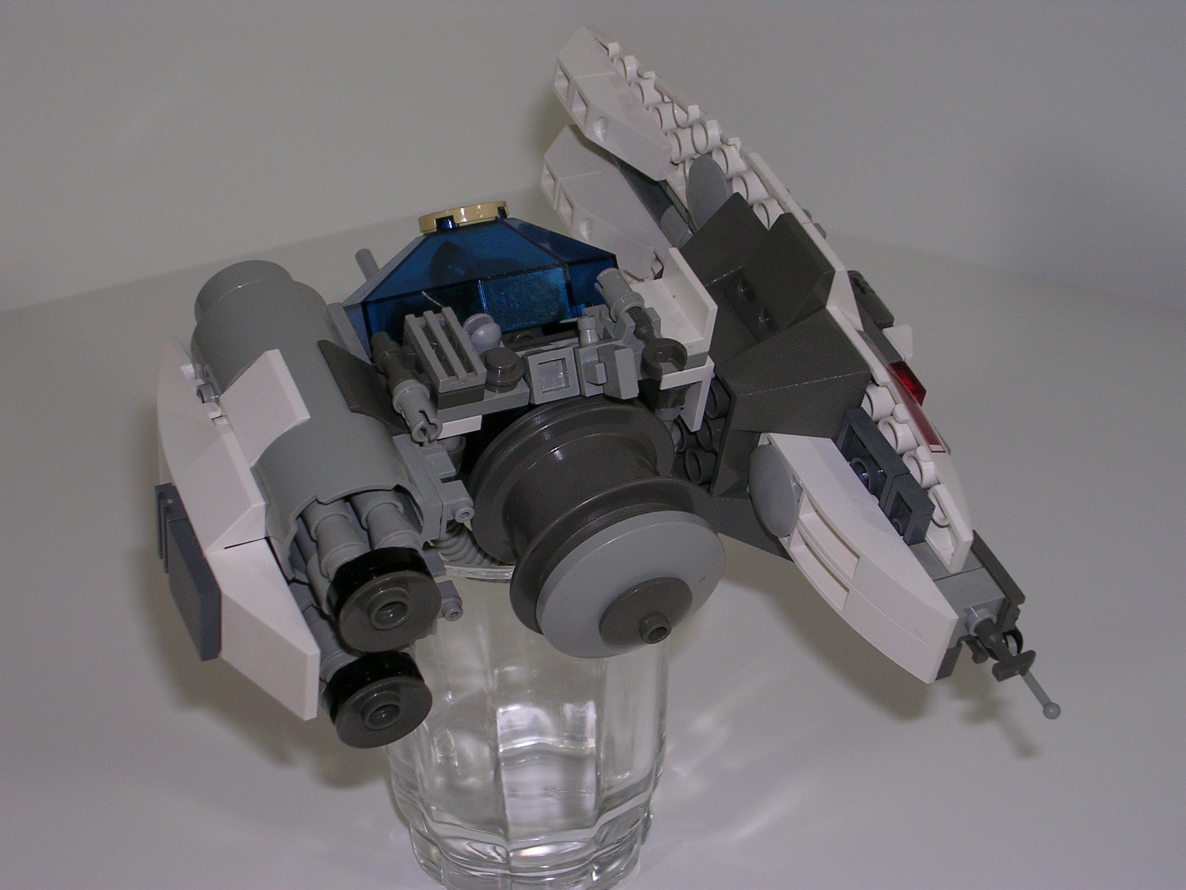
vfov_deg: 21.9
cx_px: 593
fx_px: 2296
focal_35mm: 67
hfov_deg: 29.0
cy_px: 445
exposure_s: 1/60.1
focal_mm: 10.2
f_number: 3.6
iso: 50
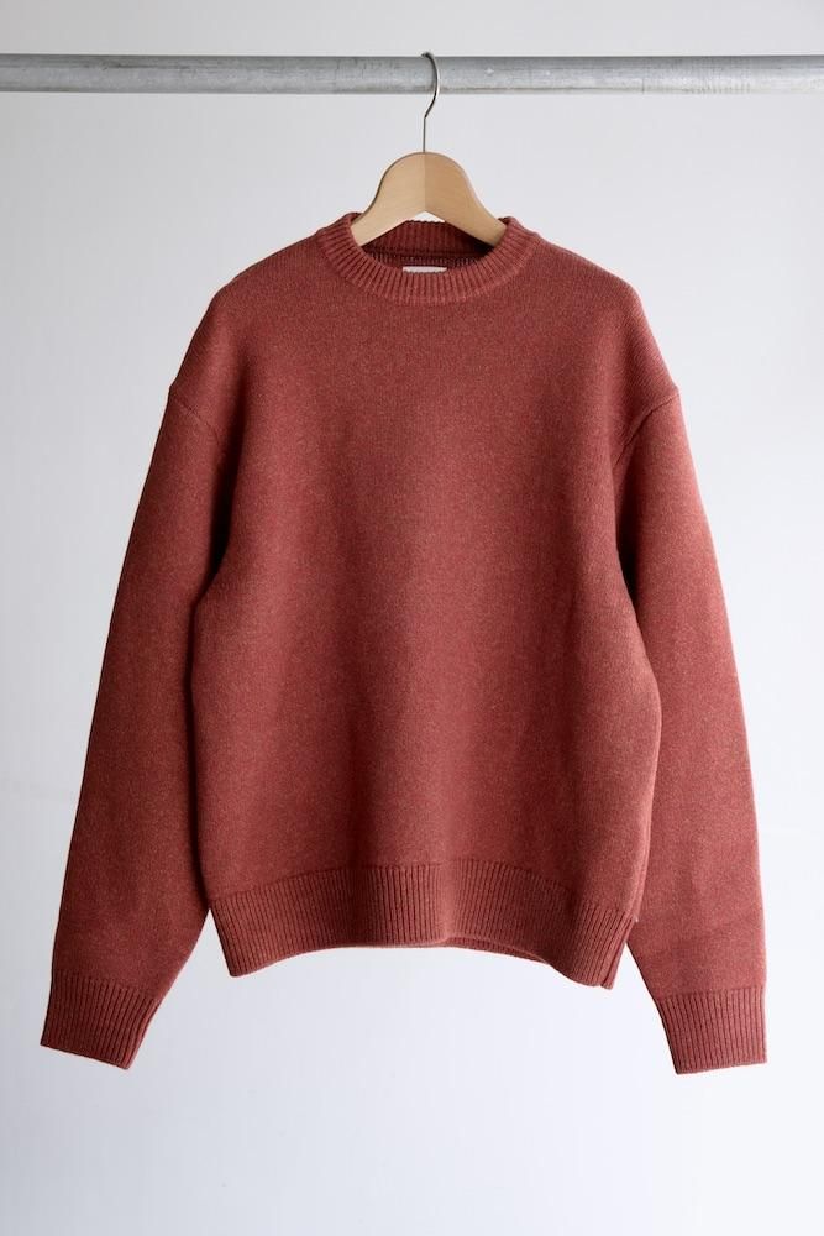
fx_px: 2848
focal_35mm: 83
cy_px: 618
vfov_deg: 24.5
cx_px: 412
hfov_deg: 16.5
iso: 640
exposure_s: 1/80
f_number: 7.1
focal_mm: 55
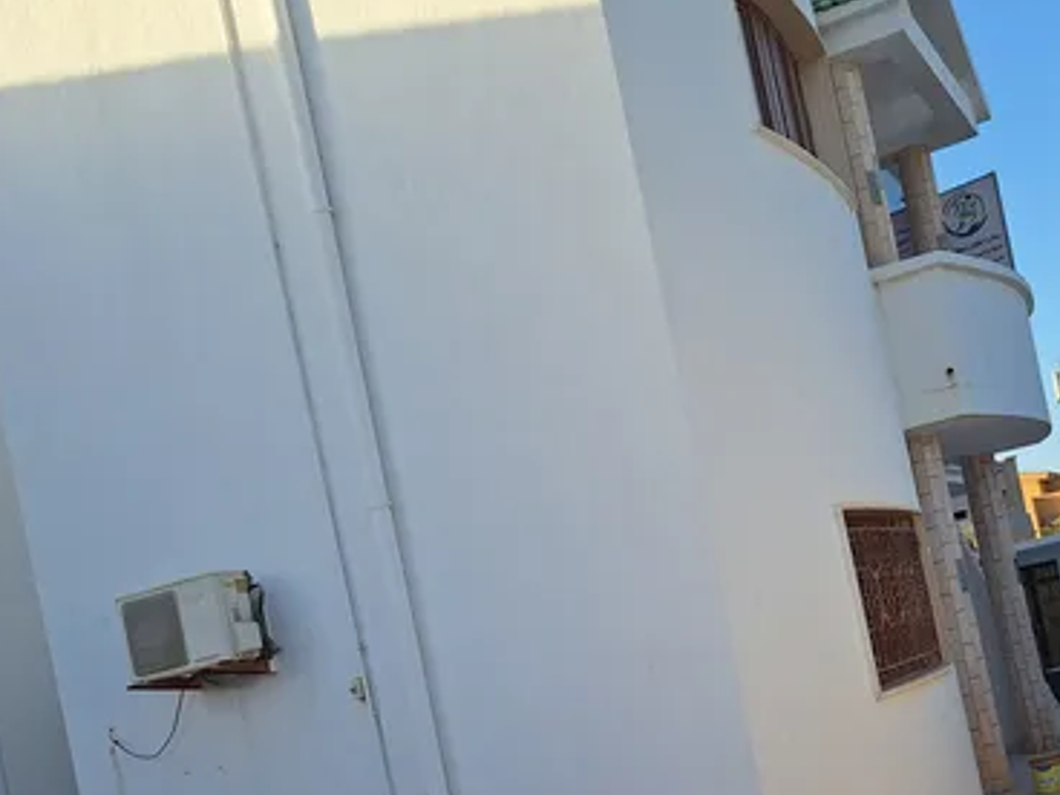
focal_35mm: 40
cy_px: 593
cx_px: 772
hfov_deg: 45.5
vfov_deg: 35.2
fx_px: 1225
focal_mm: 5.54
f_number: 1.8
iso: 40
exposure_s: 1/1626
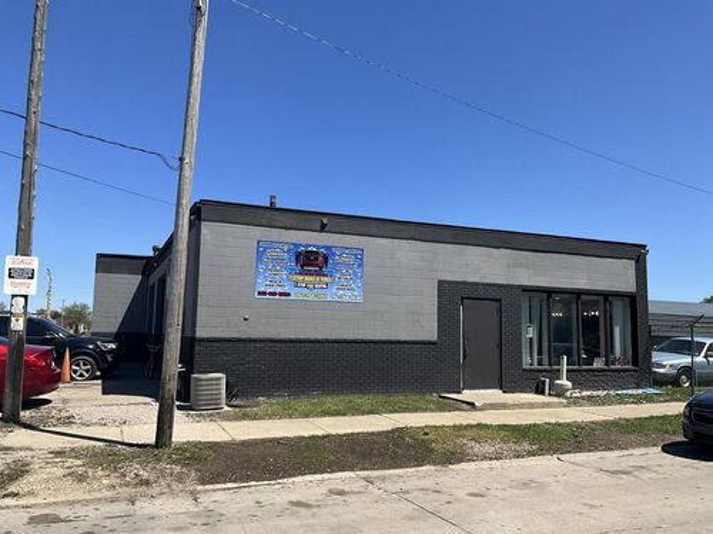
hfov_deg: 61.7
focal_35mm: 29
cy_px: 267
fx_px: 597
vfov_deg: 48.2
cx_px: 356
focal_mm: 3
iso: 25
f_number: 1.8
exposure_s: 1/2227
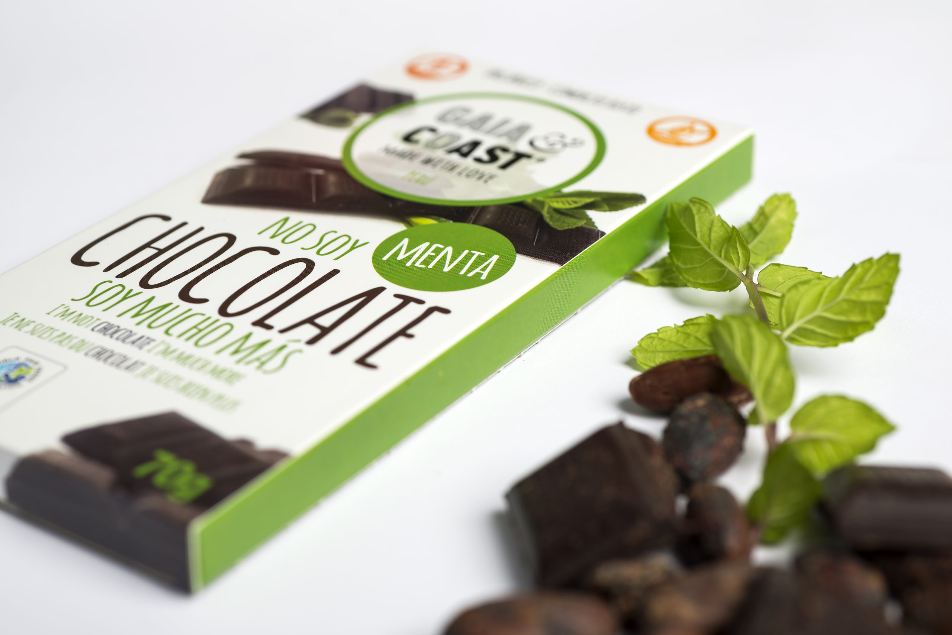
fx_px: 1587
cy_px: 318
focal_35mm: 60
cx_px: 476
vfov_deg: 22.6
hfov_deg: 33.4
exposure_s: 1/125
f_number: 8
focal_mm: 60
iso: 100
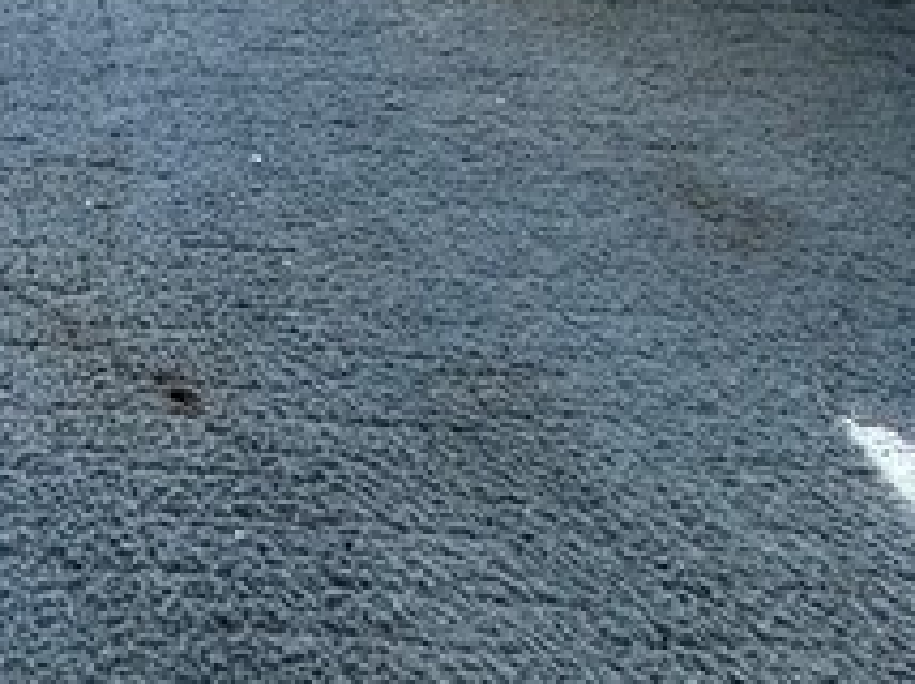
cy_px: -680
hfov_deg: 24.5
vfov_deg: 16.6
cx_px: -334
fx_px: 1769
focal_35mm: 67
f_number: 2.2
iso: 80
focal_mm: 2.22
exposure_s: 1/120
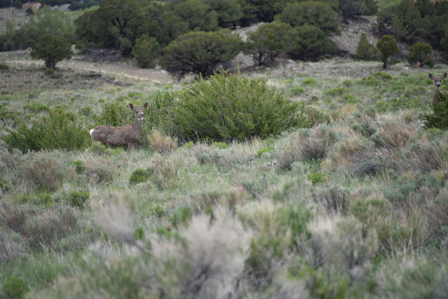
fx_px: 3734
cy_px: 150
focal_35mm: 300
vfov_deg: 4.6
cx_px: 224
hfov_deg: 6.9
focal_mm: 300
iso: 200
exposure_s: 1/640
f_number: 5.6
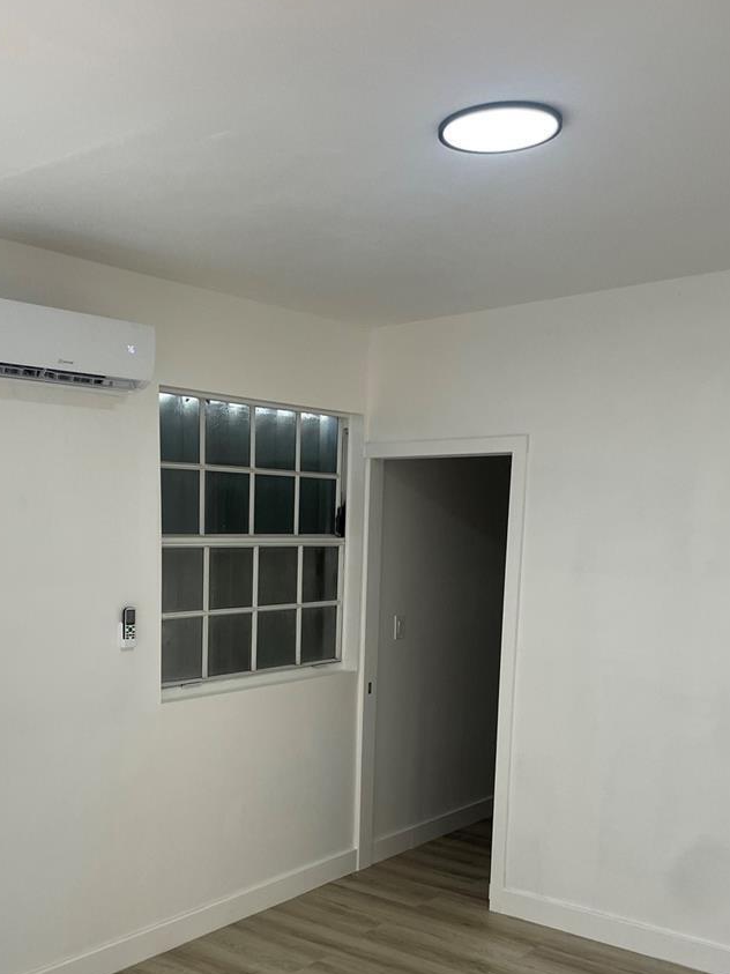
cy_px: 647
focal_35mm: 37
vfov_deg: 49.3
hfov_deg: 38.4
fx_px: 1041
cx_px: 269
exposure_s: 1/120
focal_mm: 4.2
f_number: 1.6
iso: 80
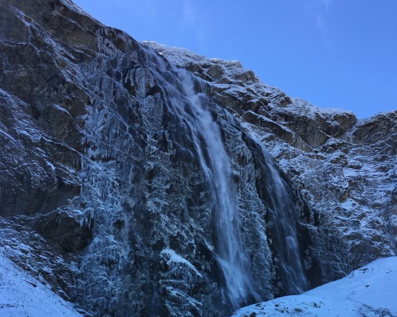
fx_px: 505
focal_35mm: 43
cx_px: 214
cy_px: 291
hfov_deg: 42.9
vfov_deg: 32.9
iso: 25
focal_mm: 4.15
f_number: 2.2
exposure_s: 1/382
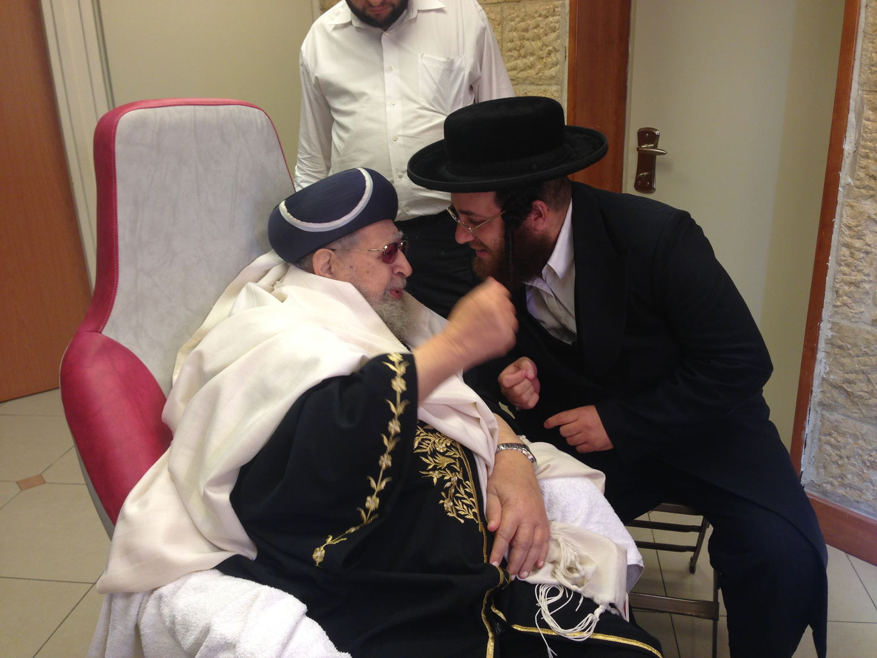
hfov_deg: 55.4
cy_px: 329
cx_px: 438
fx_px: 836
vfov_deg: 42.9
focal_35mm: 33
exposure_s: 1/30
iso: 64
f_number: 2.4
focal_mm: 4.13
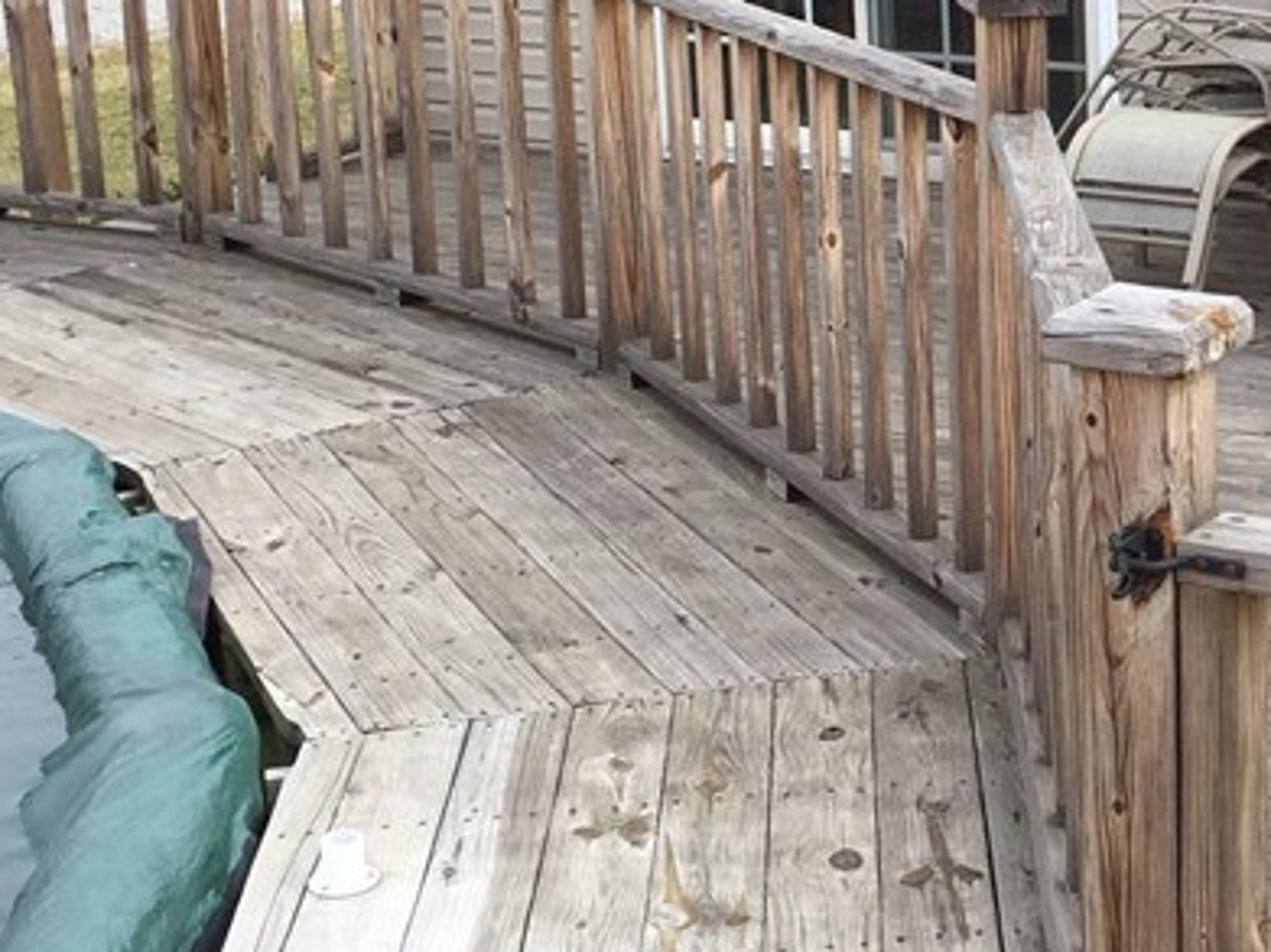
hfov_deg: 24.5
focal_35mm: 76
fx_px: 2790
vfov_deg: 19.3
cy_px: 266
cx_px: 1261
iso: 32
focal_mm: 4.15
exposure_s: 1/807
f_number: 2.2
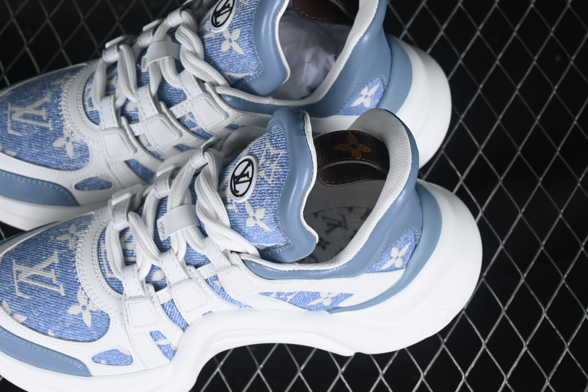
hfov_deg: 21.0
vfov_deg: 14.1
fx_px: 1584
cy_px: 191
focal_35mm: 97
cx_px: 226
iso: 160
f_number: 7.1
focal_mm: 50
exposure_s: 1/80
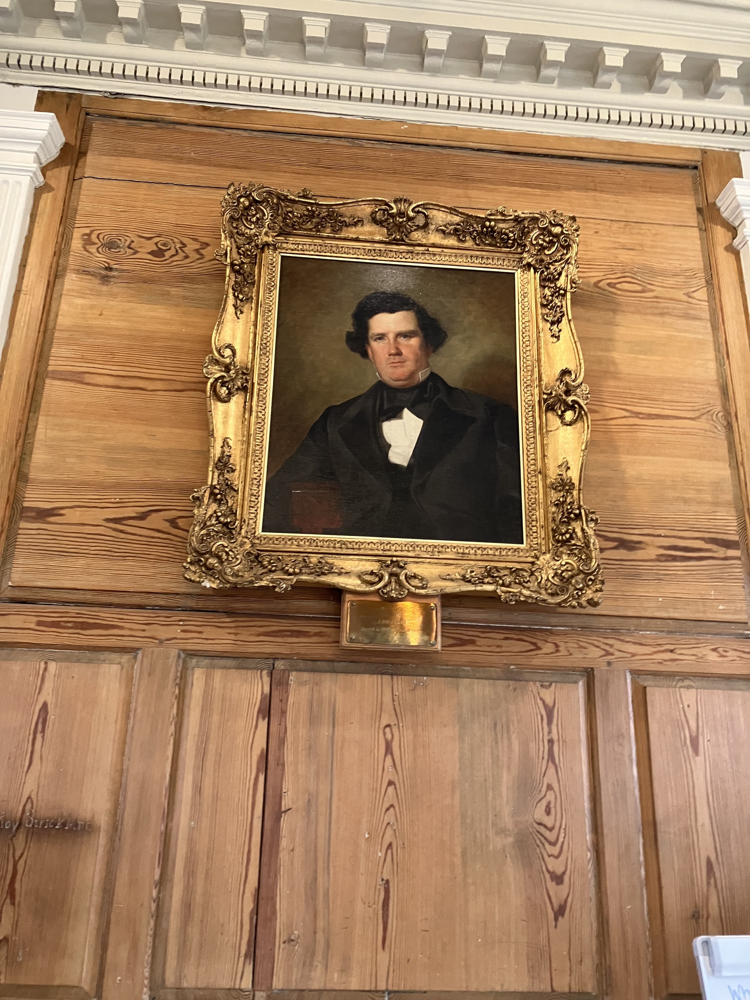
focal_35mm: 28
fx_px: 809
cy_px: 500
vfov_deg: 63.4
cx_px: 375
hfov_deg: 49.7
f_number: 1.8
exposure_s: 1/60
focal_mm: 3.99
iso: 250
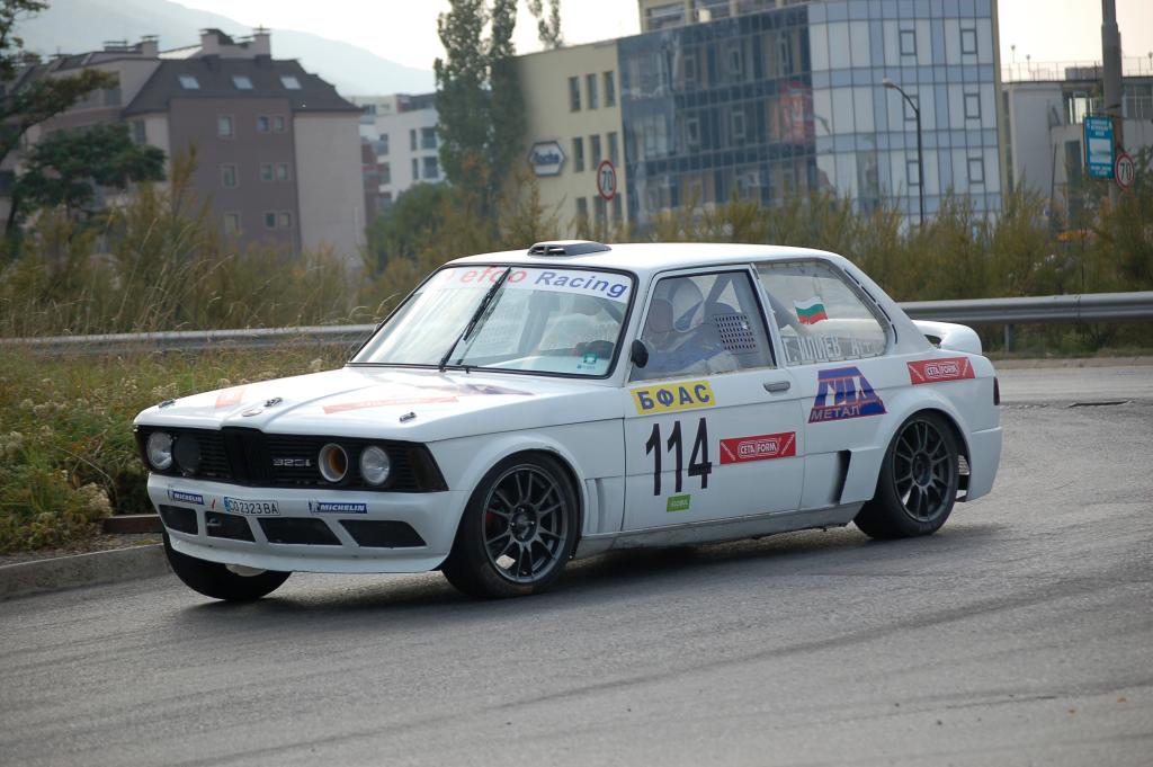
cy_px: 384
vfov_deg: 9.3
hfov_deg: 14.0
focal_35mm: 147
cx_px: 576
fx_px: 4704
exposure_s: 1/1000
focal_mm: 98
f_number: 4.5
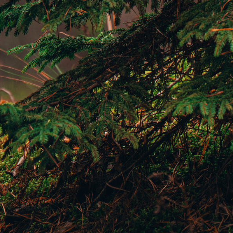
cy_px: -485
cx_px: 244
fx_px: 8301
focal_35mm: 1090
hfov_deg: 1.6
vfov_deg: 1.6
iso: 100
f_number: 2.8
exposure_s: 1/60
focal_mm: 200
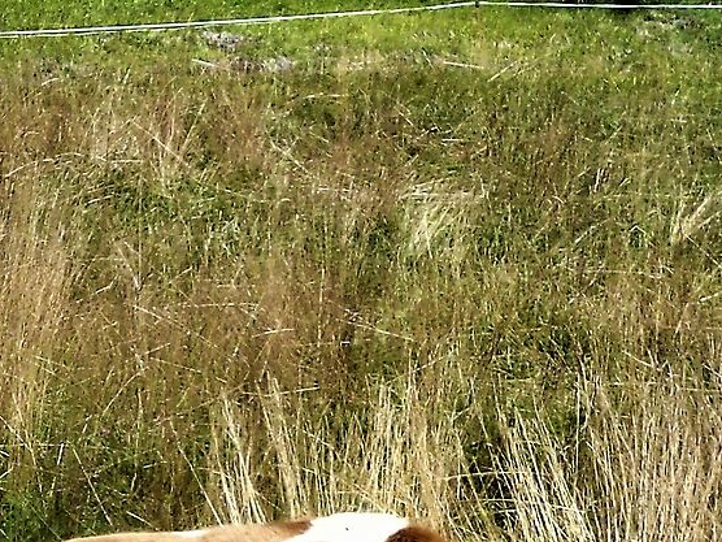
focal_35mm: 151
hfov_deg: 12.5
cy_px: 359
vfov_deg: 9.8
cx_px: -309
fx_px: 3149
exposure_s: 1/165
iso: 80
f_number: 8.2
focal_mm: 6.3
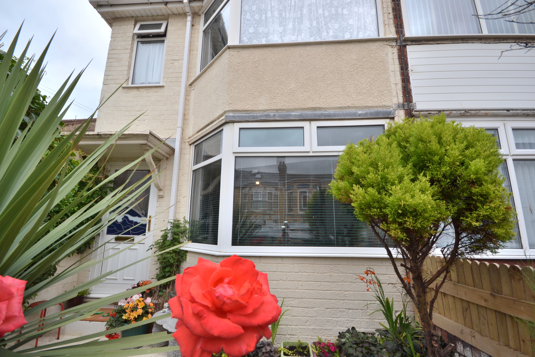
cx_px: 268
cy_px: 178
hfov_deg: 100.4
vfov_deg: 77.3
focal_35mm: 15
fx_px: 223
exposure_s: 1/160
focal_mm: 10
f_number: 6.3
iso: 100
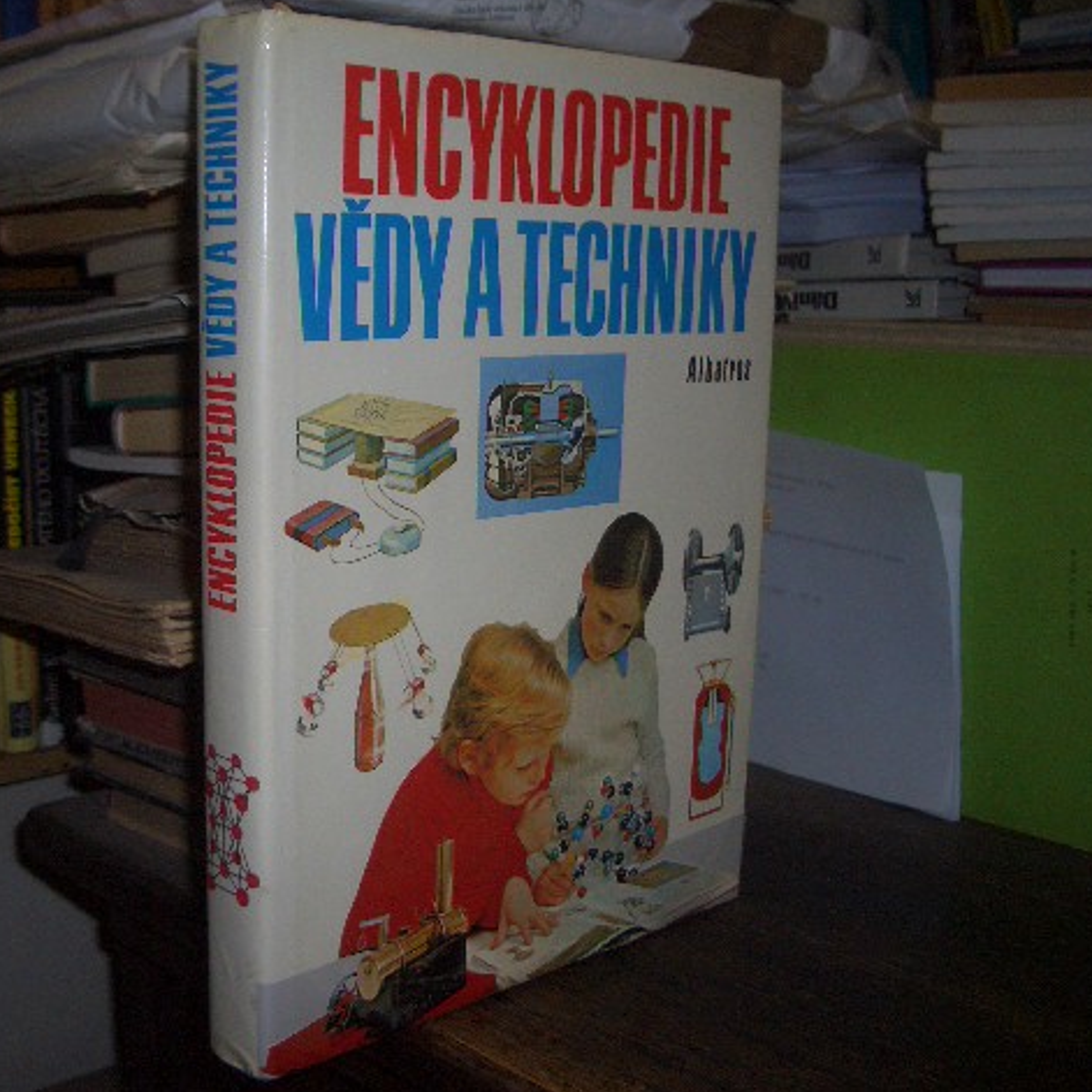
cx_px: 420
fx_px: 1499
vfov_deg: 40.0
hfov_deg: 39.8
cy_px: 549
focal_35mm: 42
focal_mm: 5.8
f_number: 2.6
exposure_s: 1/60
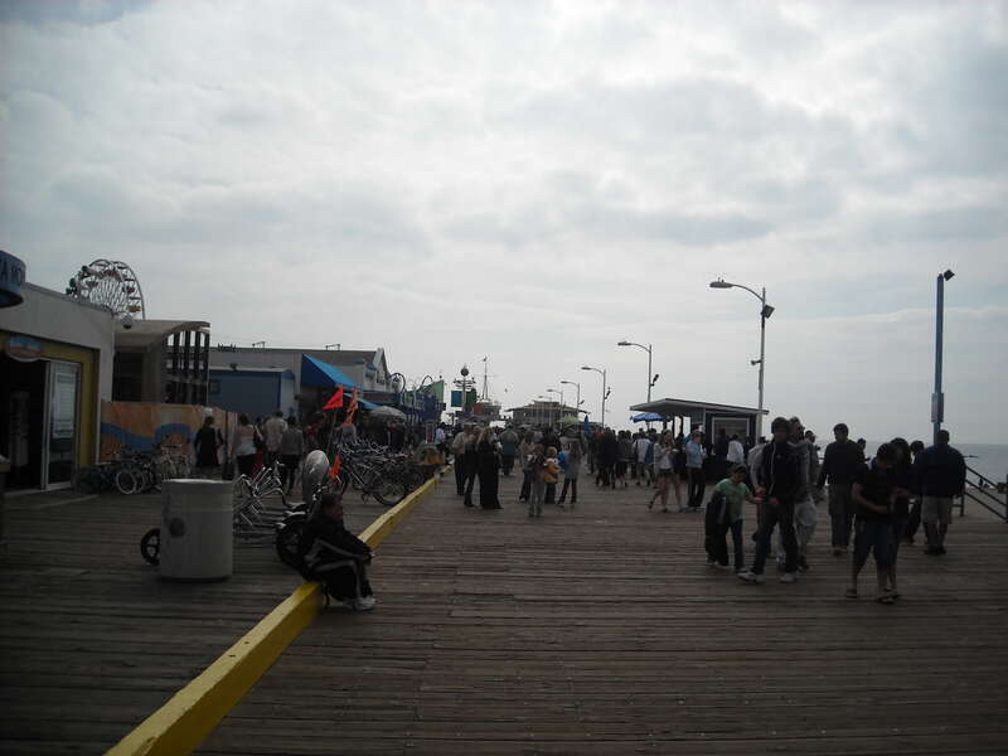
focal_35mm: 35
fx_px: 1019
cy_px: 378
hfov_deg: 52.6
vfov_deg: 40.7
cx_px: 504
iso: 64
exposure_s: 1/770
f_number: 5.6
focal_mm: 5.7
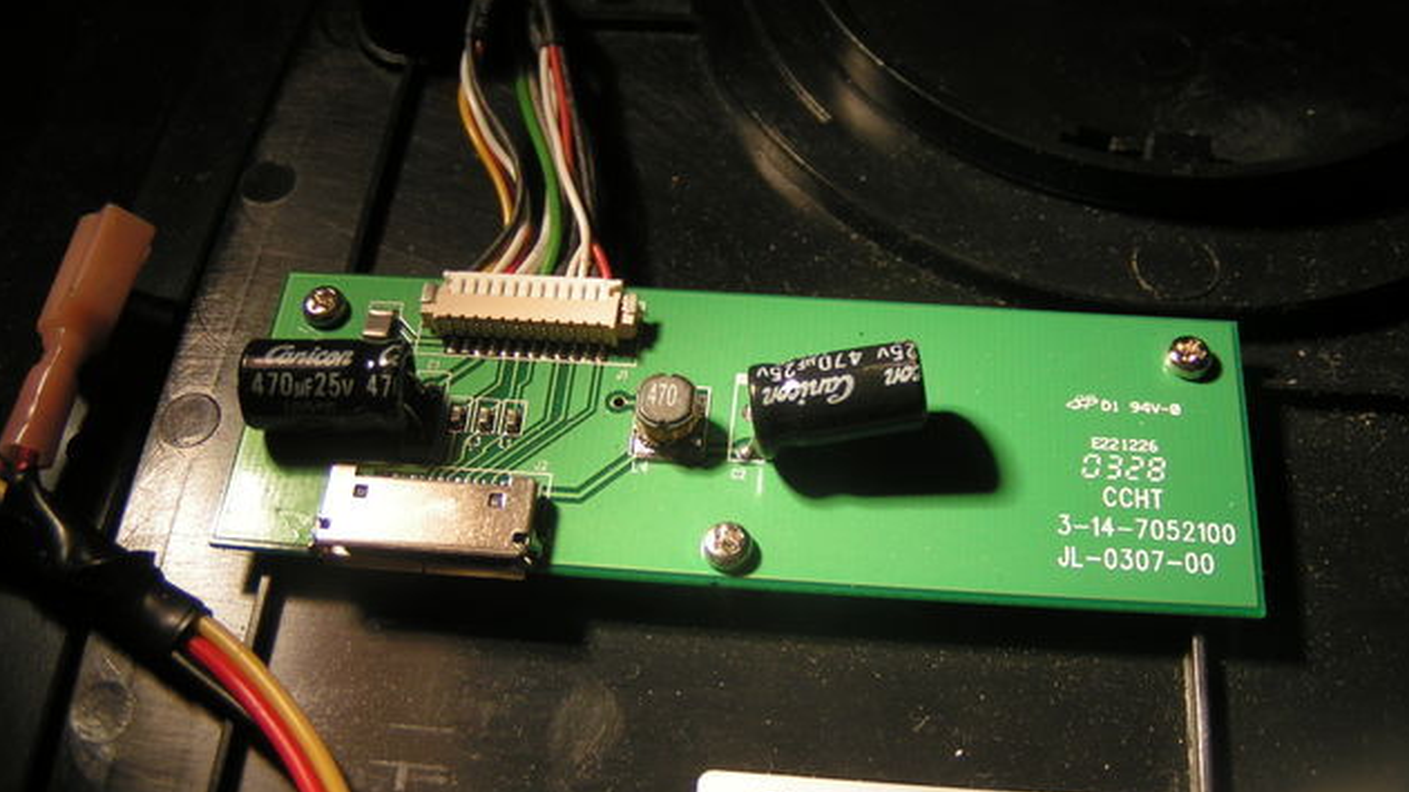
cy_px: 386
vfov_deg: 28.3
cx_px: 708
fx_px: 1569
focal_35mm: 42
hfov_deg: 48.4
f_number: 2.8
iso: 50
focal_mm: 5.8
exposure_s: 1/100
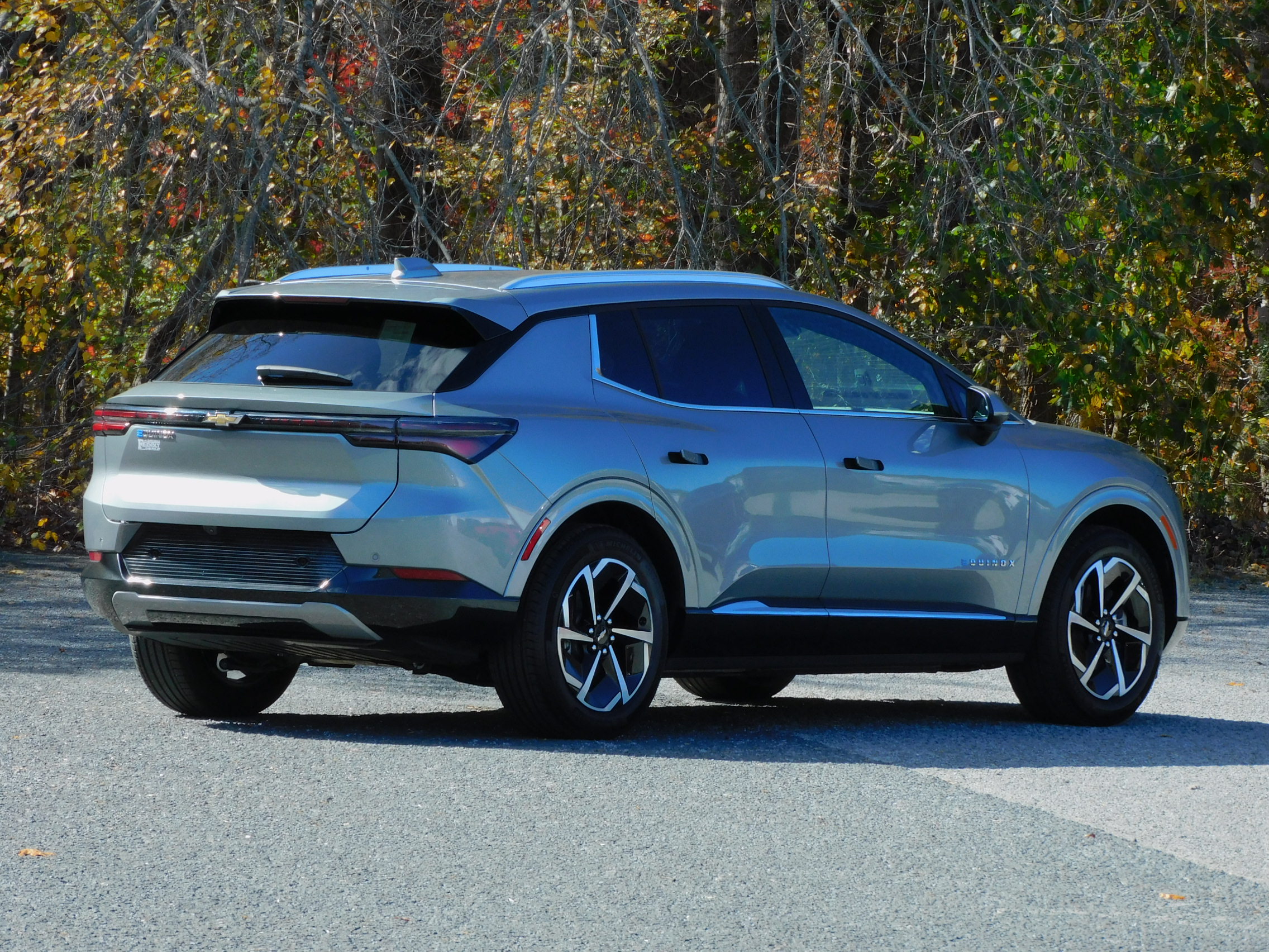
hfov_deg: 7.9
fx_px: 9165
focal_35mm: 250
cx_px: 634
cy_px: 476
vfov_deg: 5.9
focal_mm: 44.8
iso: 125
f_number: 5.5
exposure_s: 1/320
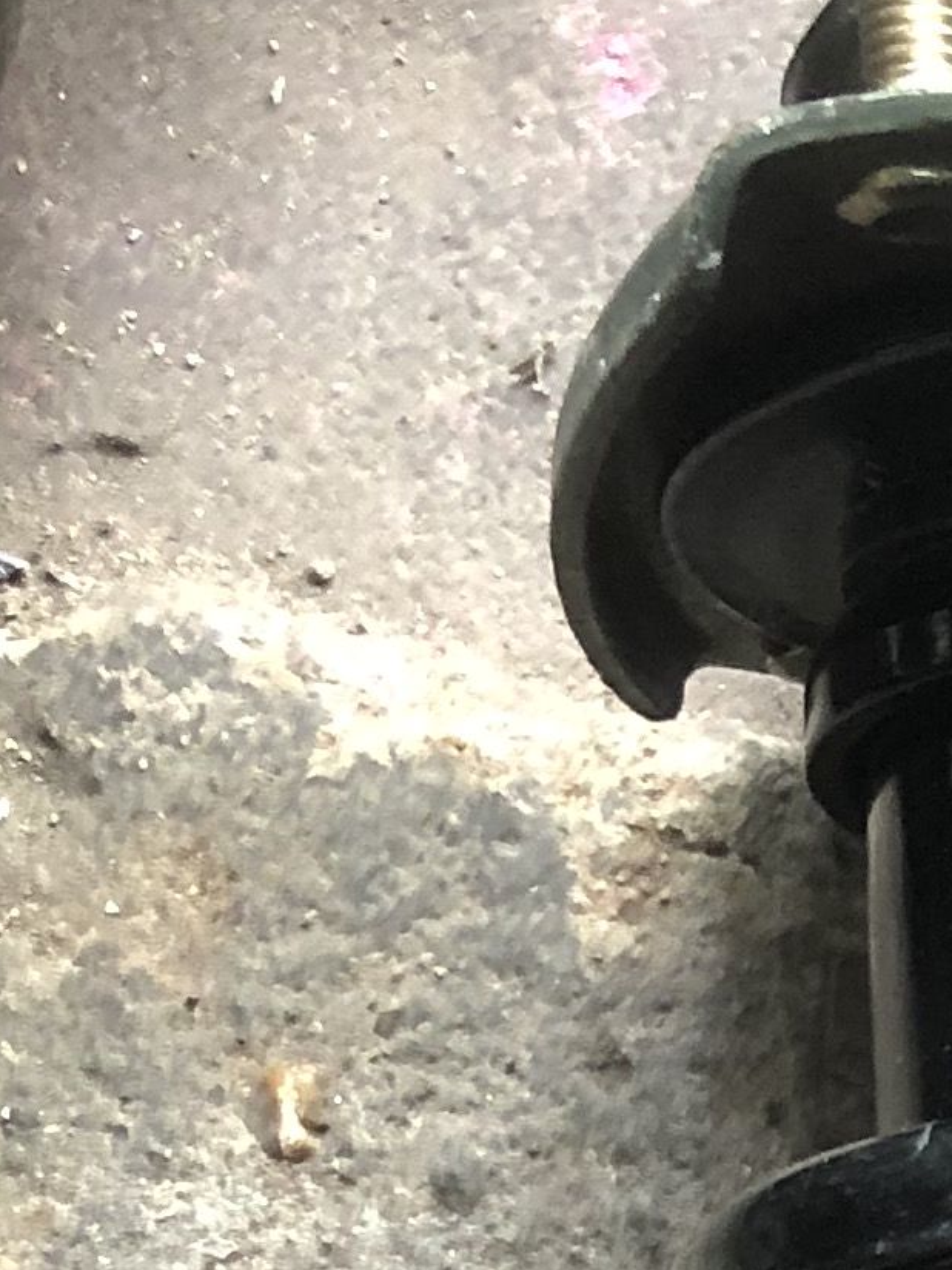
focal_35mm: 137
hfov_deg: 9.5
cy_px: 2682
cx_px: 2325
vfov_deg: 12.4
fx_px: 5024
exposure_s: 1/17
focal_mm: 4
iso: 64
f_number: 1.8
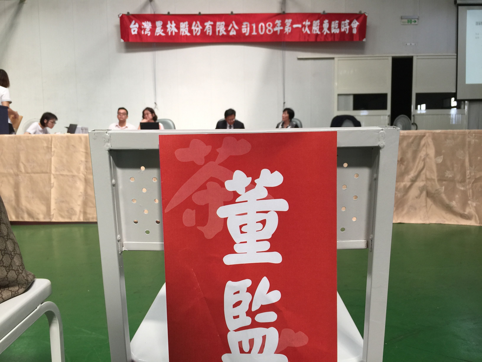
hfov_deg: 61.7
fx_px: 404
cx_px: 241
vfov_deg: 48.2
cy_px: 181
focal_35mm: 29
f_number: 2.2
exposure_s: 1/40
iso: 32
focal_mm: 4.15
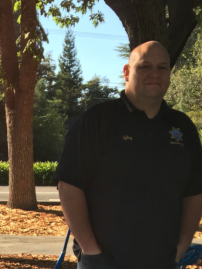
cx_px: 35
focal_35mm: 86
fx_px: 669
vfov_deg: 21.0
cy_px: 336
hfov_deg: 17.0
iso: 25
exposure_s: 1/375
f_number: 2.2
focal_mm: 4.15
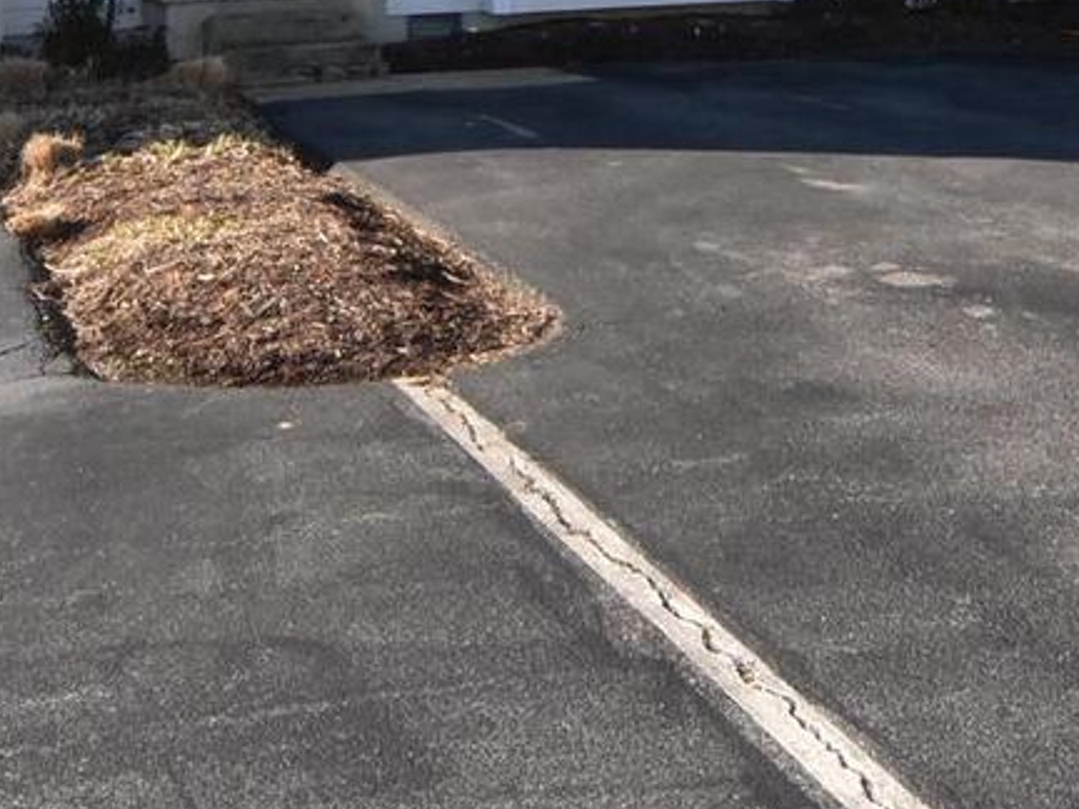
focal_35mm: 63
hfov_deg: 30.9
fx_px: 1951
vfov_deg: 21.3
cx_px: 582
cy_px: -235
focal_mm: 13
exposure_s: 1/200
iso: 800
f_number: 22
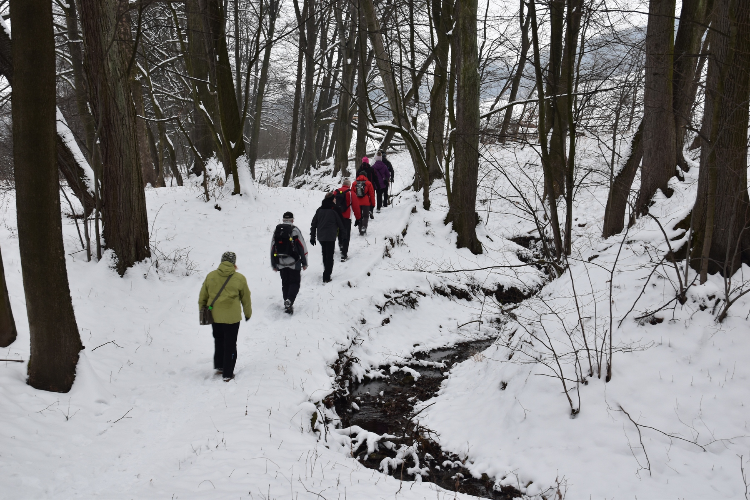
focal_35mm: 36
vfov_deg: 36.9
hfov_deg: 53.1
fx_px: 750
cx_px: 375
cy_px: 250
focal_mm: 24
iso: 400
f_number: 7.1
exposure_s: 1/40
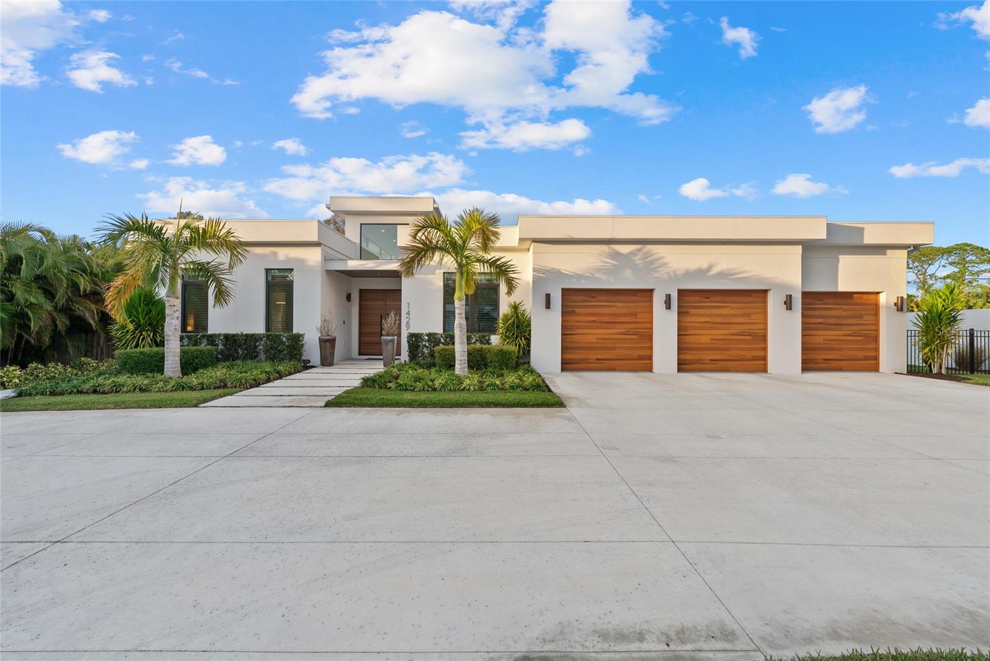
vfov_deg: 73.8
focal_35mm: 16
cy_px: 330
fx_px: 440
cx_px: 495
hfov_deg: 96.7
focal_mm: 16
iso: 400
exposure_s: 1/60
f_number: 9
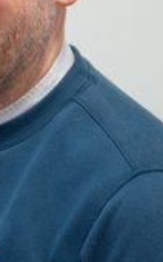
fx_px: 1488
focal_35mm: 209
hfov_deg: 6.2
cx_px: -26
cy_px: 44
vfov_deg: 10.0
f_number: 2.8
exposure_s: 1/100
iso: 400
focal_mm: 45
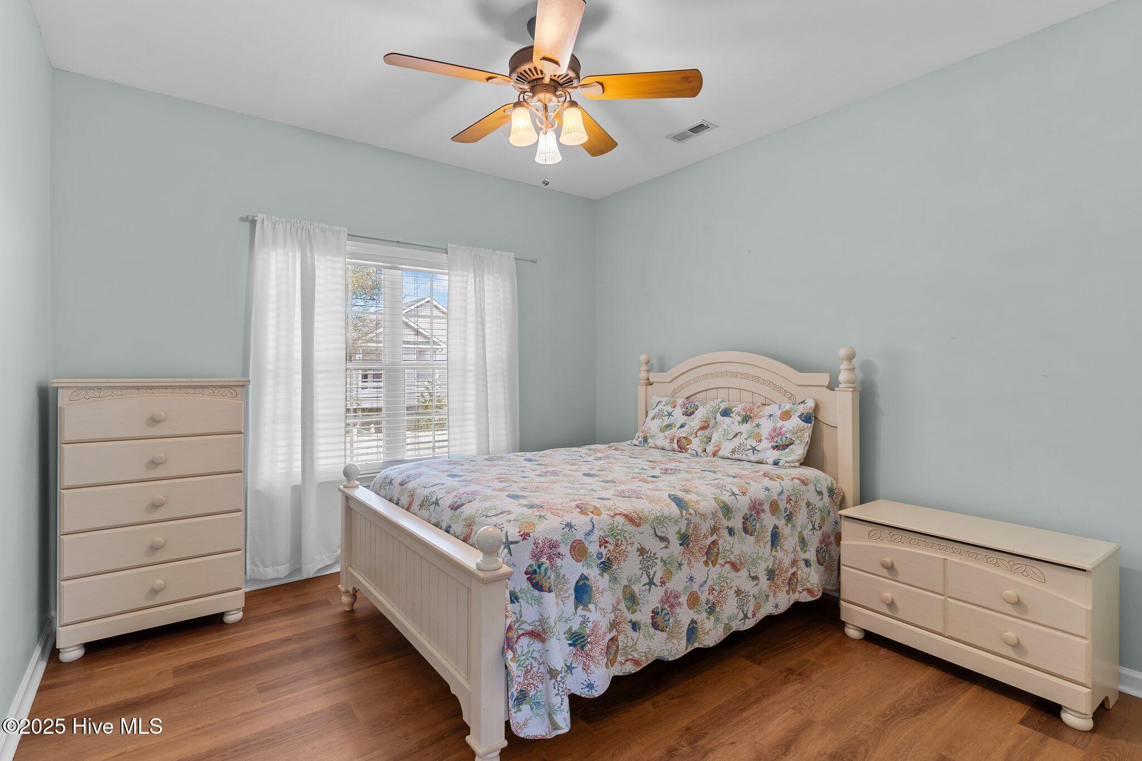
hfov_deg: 93.3
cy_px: 380
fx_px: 539
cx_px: 571
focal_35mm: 17
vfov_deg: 70.4
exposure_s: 2
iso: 100
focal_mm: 17
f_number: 8
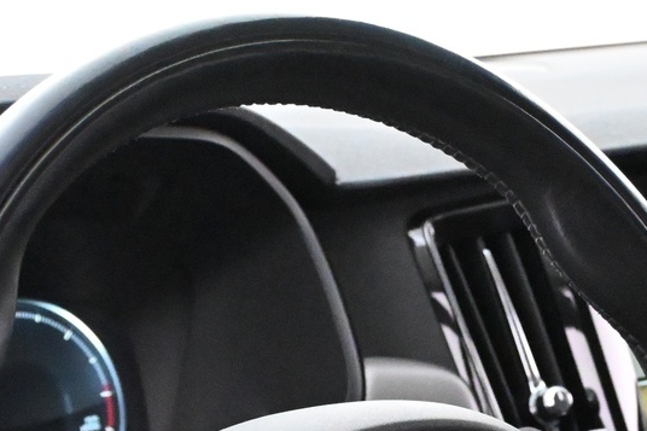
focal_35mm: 125
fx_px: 2241
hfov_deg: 16.4
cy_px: 553
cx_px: 356
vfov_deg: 10.7
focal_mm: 27.5
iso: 11400
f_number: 4.5
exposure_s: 1/60
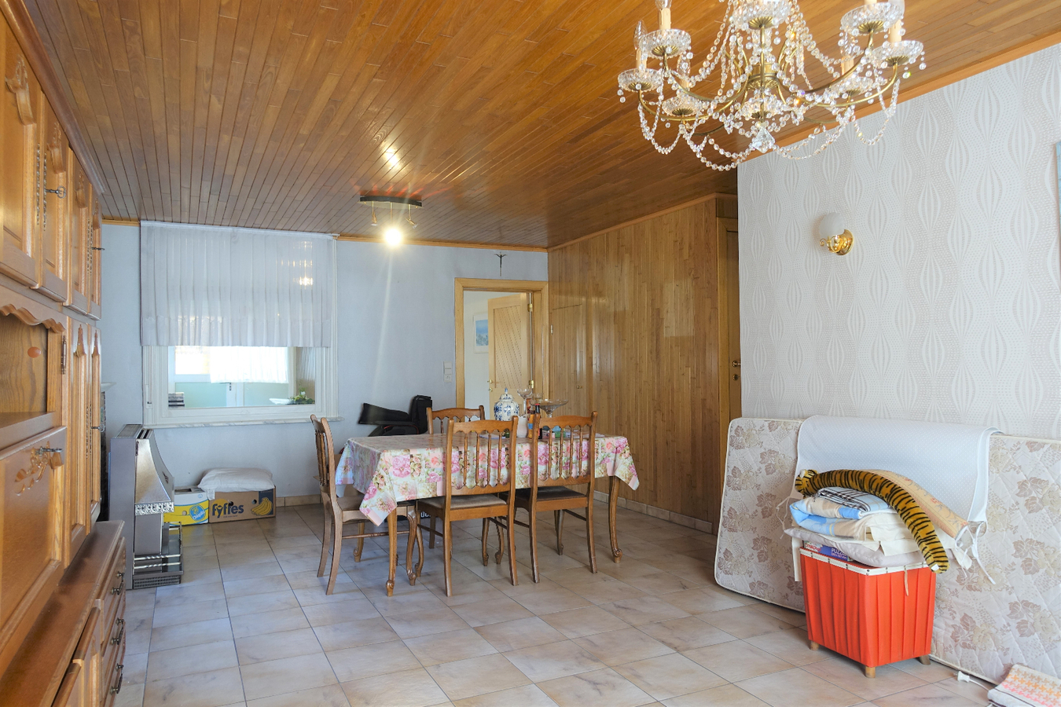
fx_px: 707
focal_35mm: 24
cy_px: 354
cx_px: 530
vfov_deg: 53.1
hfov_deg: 73.7
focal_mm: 8.8
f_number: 2.8
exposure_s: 1/40
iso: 125
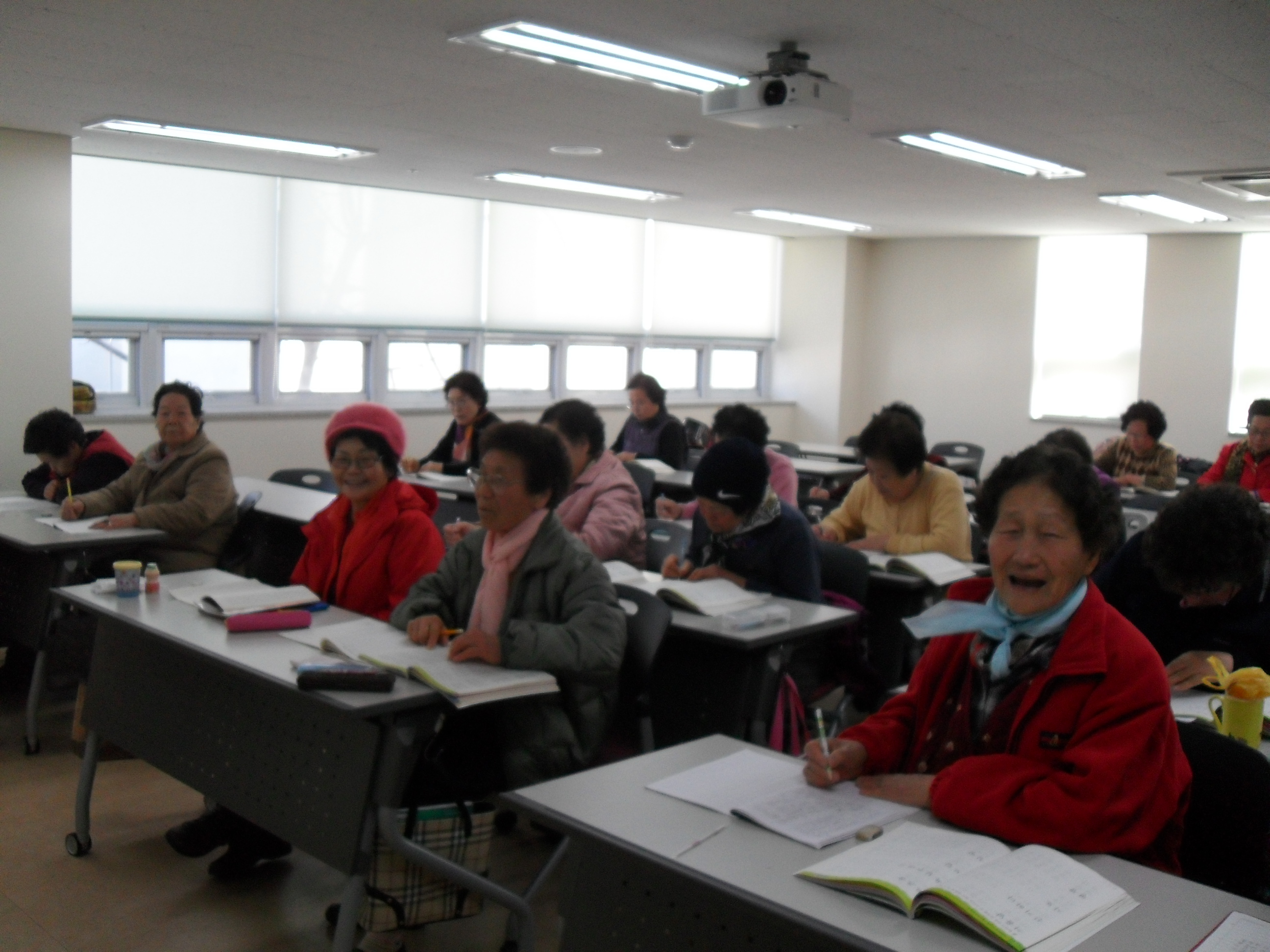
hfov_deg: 52.6
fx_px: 1284
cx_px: 635
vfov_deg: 40.7
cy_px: 476
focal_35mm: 35
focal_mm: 6.2
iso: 200
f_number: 2.8
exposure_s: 1/125
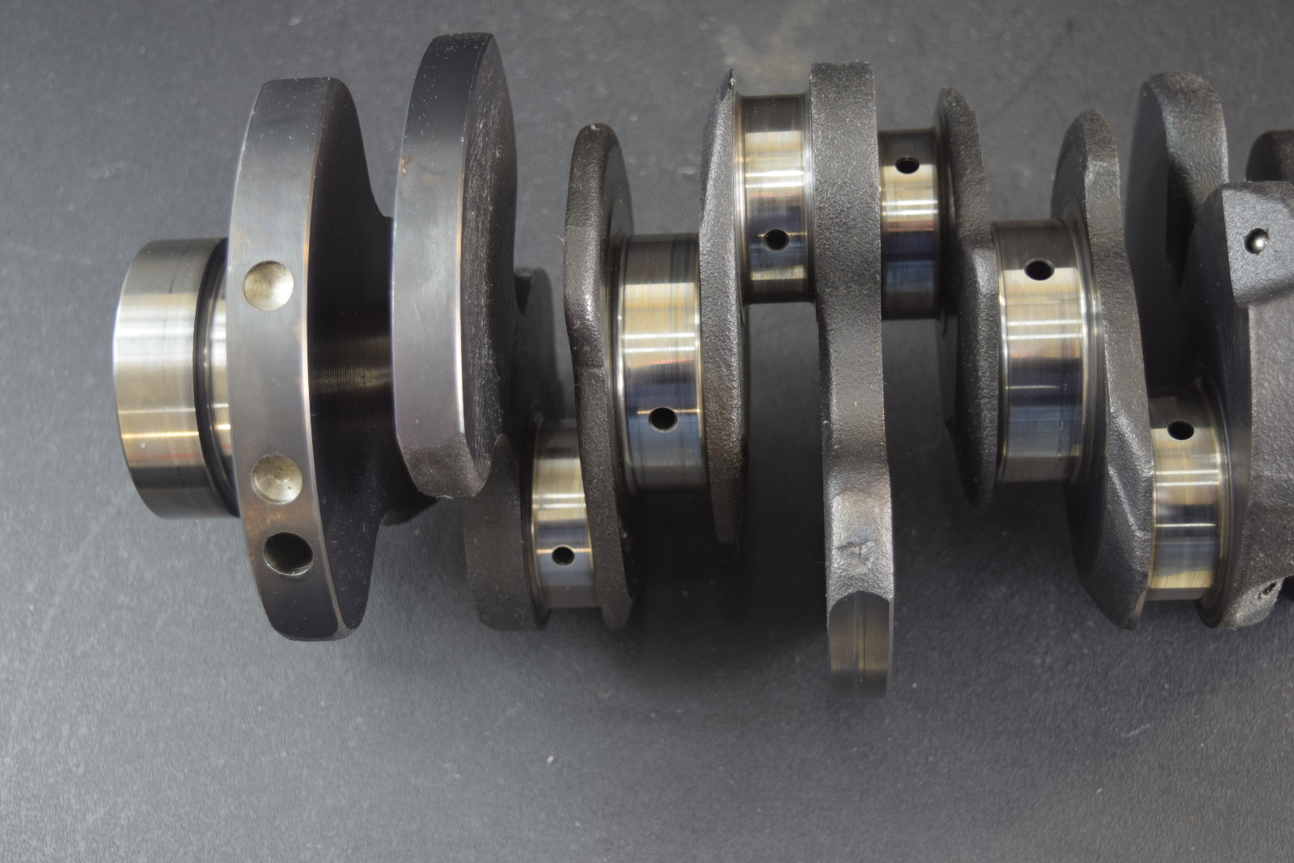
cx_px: 647
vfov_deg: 26.5
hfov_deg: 38.9
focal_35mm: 51
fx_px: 1833
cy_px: 432
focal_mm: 34
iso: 450
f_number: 4.5
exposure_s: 1/60
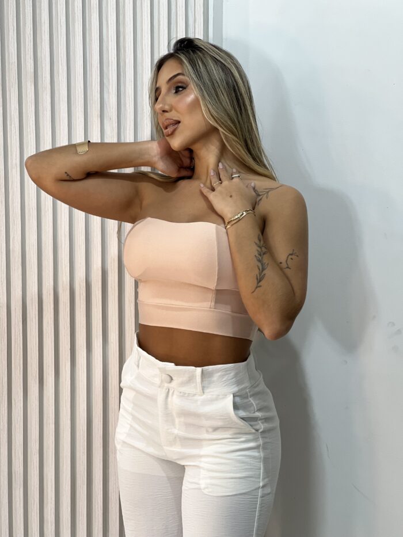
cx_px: 202
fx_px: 1195
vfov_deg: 25.3
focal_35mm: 77
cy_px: 268
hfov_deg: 19.1
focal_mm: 9
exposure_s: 1/120
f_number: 2.8
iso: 100
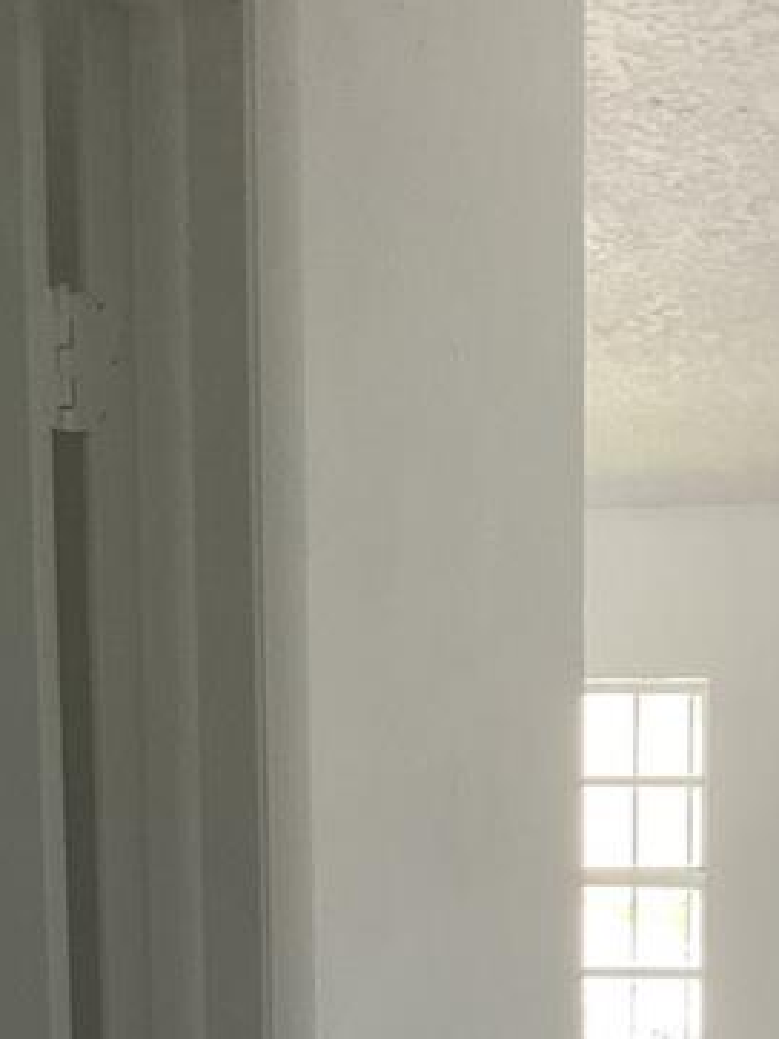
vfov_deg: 18.6
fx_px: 2882
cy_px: 1437
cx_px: 730
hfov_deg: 15.2
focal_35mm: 96
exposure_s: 1/120
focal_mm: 3
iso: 64
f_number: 1.8
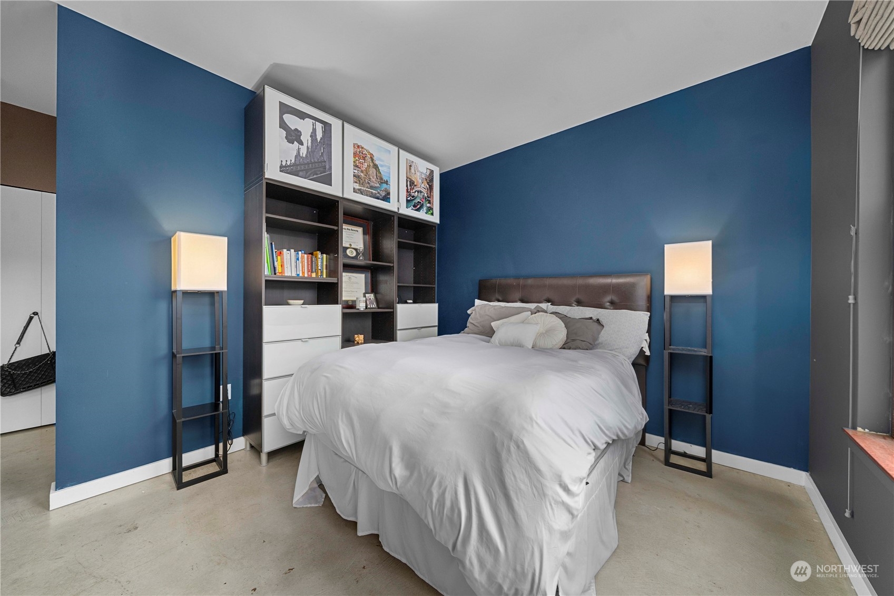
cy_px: 298
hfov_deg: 112.6
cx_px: 447
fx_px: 298
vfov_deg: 90.0
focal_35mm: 12
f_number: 6.7
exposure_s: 1/8
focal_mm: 12
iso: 1000
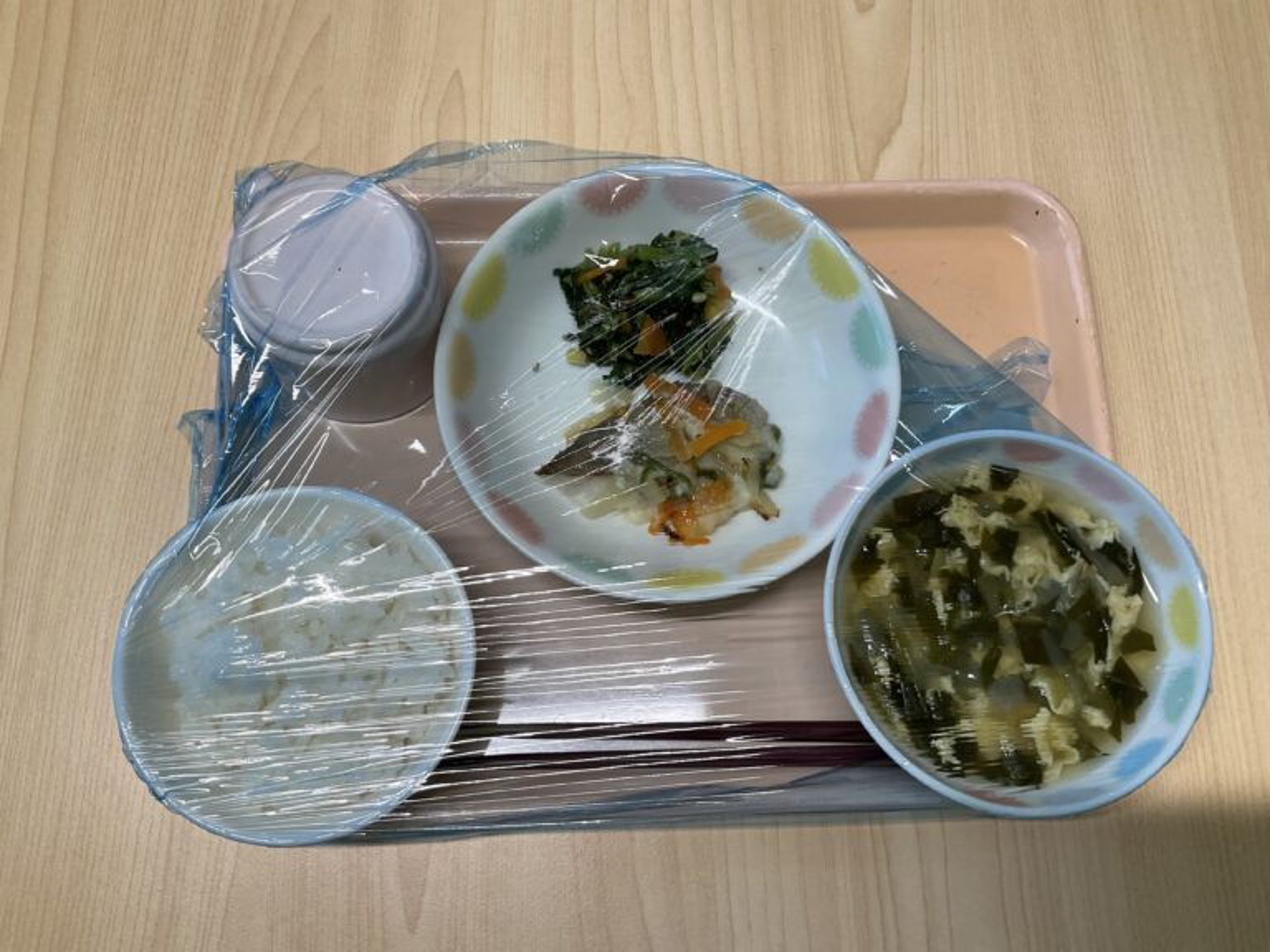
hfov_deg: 61.7
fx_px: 1064
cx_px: 635
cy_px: 476
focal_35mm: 29
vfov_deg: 48.2
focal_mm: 3
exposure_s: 1/60
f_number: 1.8
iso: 40
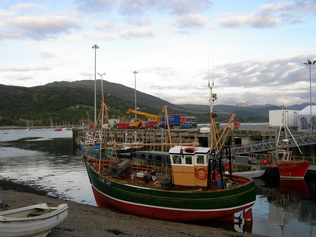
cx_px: 158
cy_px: 118
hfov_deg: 51.4
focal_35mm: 36
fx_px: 329
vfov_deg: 39.7
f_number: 4.3
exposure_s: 1/114
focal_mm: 7.5
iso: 64
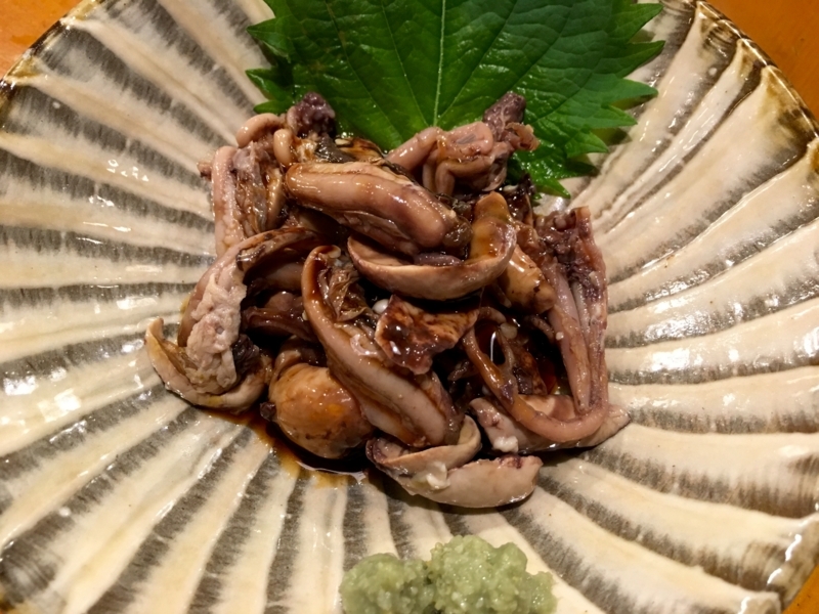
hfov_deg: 61.7
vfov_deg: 48.2
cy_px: 307
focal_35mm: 29
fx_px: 686
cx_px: 410
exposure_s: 1/30
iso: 125
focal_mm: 4.15
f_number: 2.2
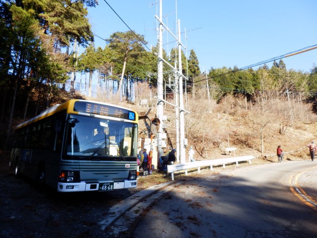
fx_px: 220
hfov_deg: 71.6
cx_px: 158
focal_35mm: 24
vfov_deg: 56.8
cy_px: 119
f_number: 3
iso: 80
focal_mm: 4.2
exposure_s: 1/250
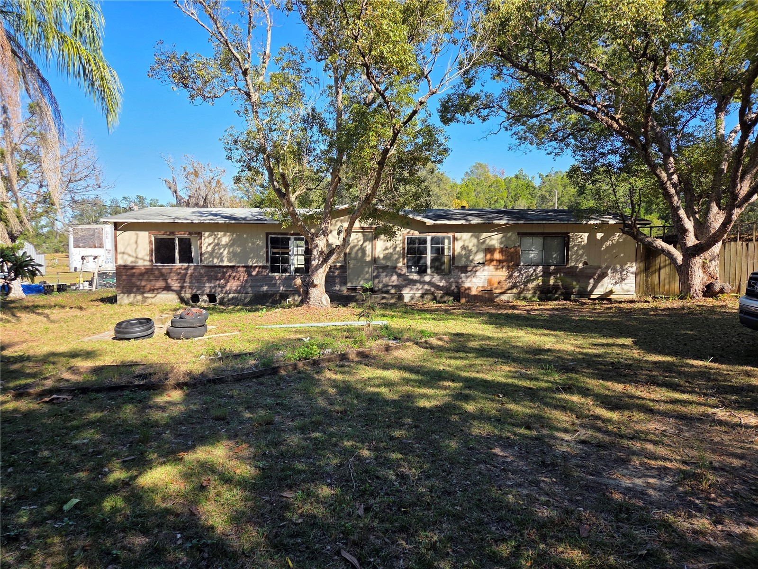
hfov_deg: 73.9
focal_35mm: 23
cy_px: 284
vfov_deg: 58.9
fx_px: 504
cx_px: 379
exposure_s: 1/2271
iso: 80
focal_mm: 5.4
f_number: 1.8
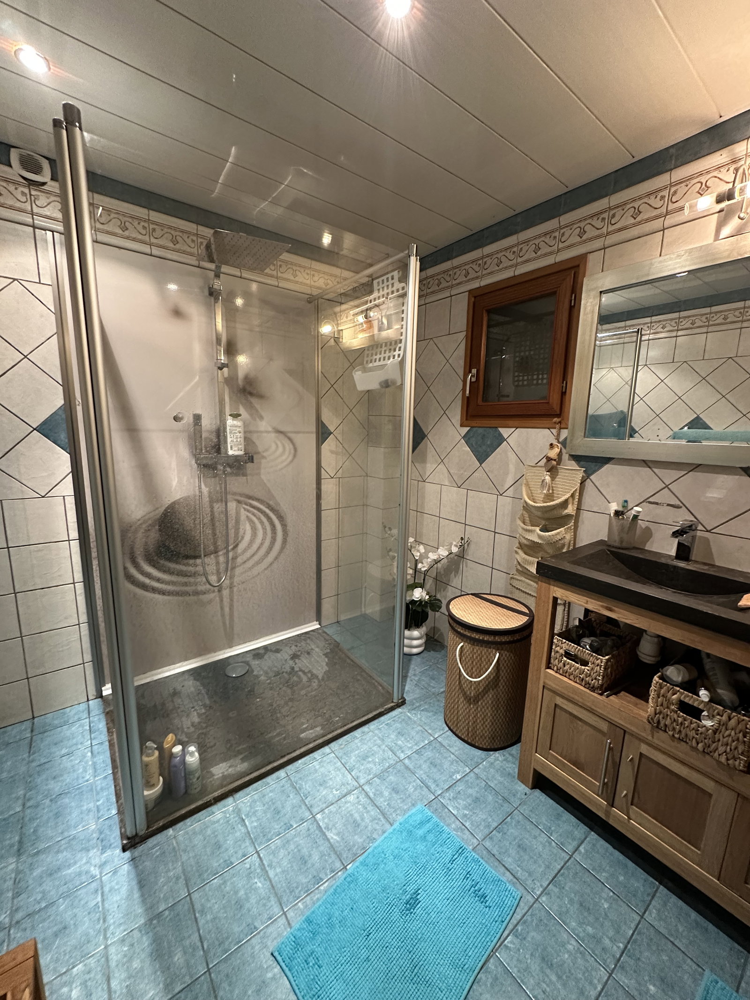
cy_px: 500
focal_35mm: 14
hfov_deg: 85.7
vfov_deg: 102.1
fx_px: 404
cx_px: 375
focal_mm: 2.22
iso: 500
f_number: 2.2
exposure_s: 1/50
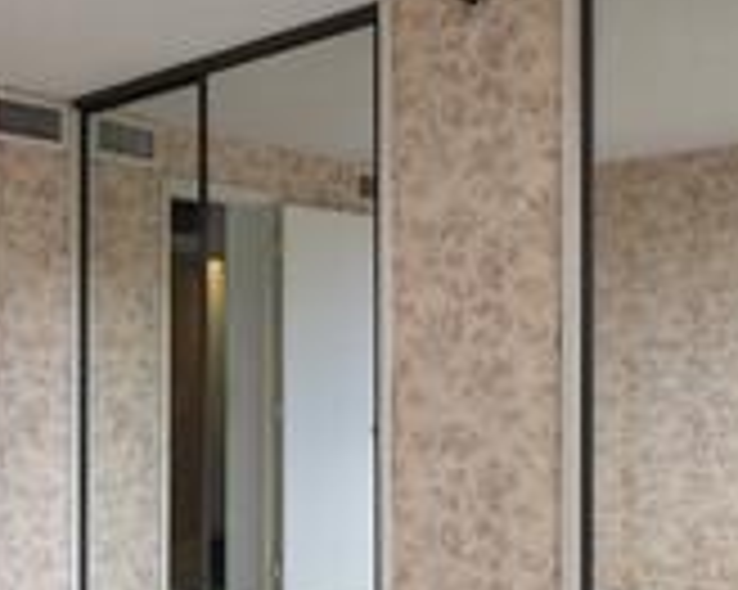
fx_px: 960
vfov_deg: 34.0
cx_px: 153
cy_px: 349
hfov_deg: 40.4
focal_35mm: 44
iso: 125
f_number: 9
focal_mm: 12
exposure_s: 1/5
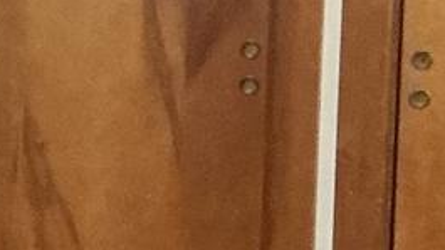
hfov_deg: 8.4
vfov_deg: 5.0
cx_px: -427
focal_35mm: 244
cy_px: 183
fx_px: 2879
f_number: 1.8
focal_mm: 3
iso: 320
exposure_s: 1/30
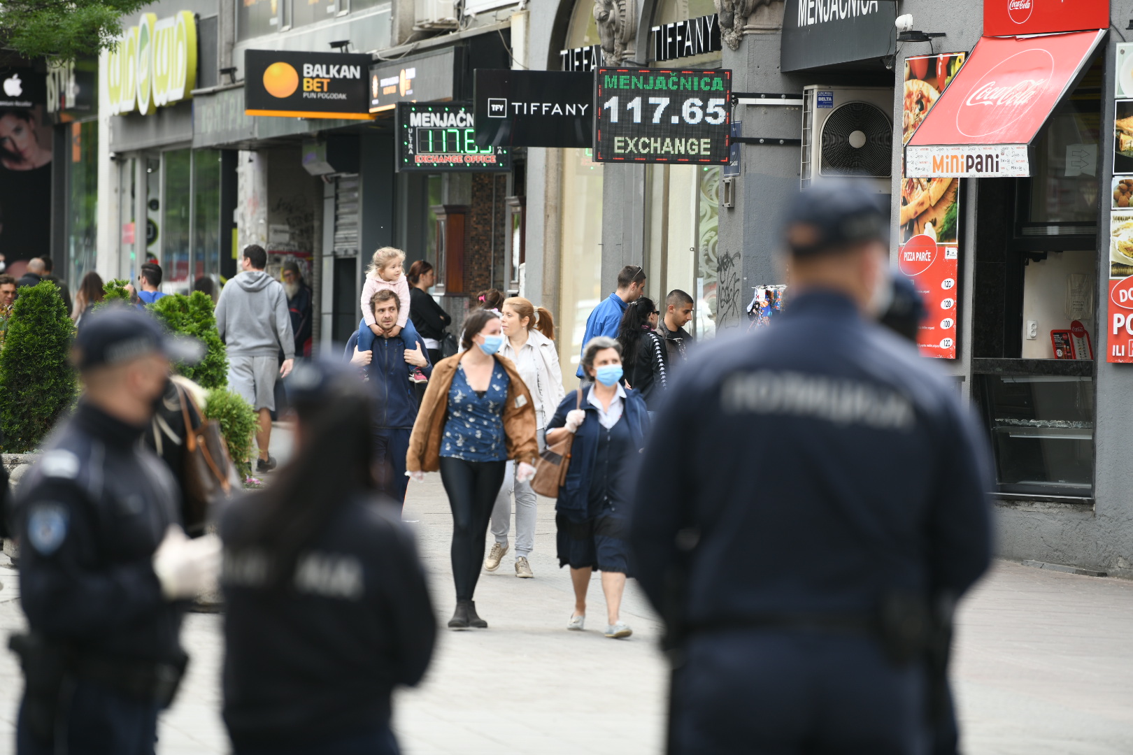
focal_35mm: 200
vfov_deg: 6.9
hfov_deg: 10.3
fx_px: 6294
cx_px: 566
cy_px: 378
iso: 200
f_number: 3.5
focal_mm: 200
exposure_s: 1/250
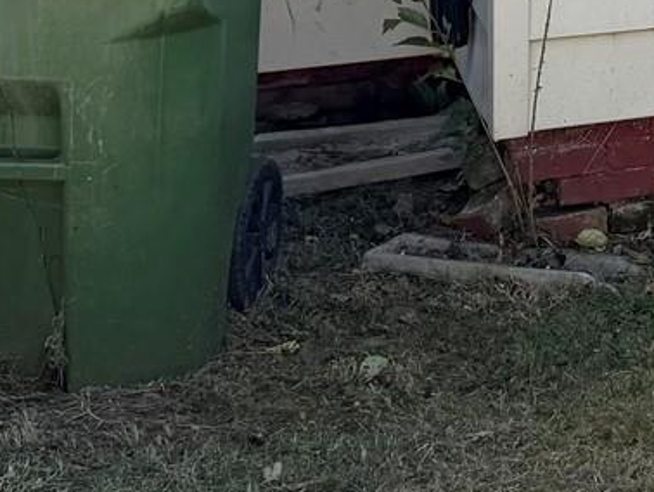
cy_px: -466
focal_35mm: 130
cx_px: 1173
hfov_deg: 13.6
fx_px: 2458
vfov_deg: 10.5
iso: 80
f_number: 1.78
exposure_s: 1/822
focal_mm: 6.76
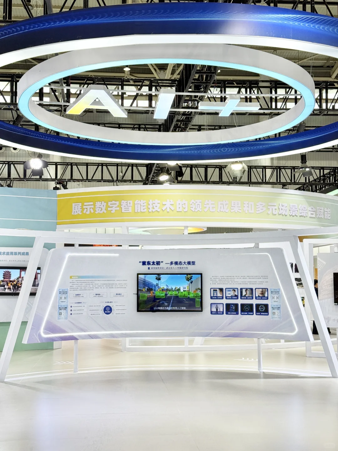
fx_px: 625
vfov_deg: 39.7
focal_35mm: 48
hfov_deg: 30.3
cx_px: 169
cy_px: 226
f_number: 1.78
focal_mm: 6.76
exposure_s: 1/152
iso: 64
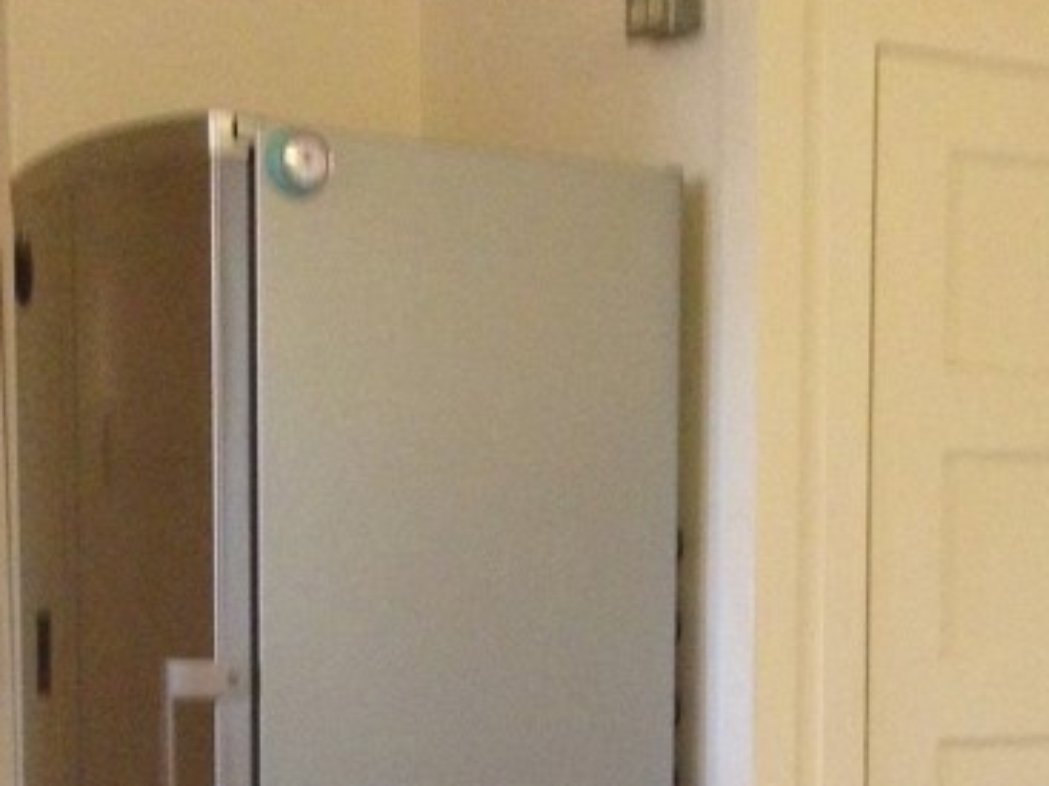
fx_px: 2787
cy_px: 875
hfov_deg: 21.1
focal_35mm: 92
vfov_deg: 15.6
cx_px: 826
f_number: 2.4
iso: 320
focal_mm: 4.12
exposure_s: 1/20
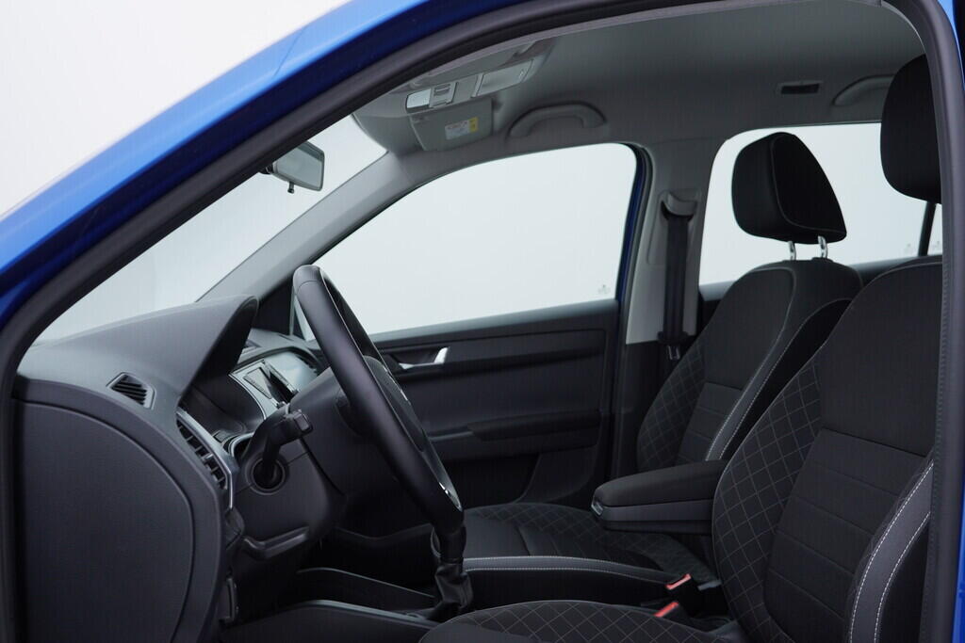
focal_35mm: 36
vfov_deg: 36.9
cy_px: 322
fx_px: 965
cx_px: 482
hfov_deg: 53.1
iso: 125
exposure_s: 1/60
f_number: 4
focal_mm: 24
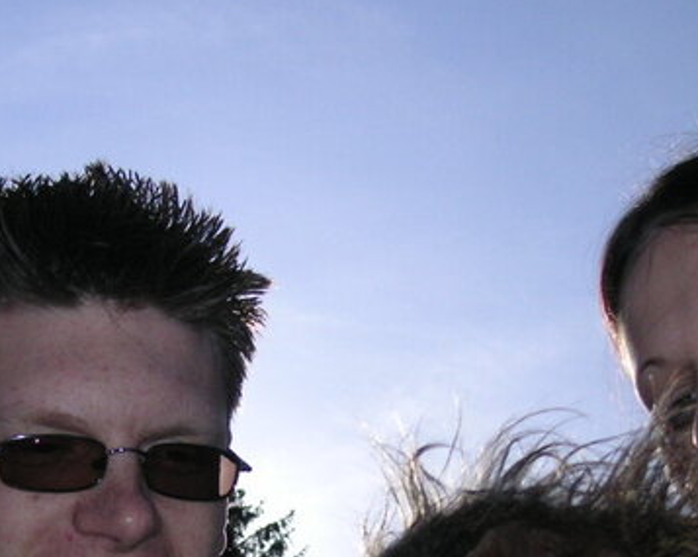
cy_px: 534
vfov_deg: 18.5
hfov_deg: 23.6
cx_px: 336
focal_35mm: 81
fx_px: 1672
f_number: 6.7
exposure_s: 1/350
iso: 50
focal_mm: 6.1
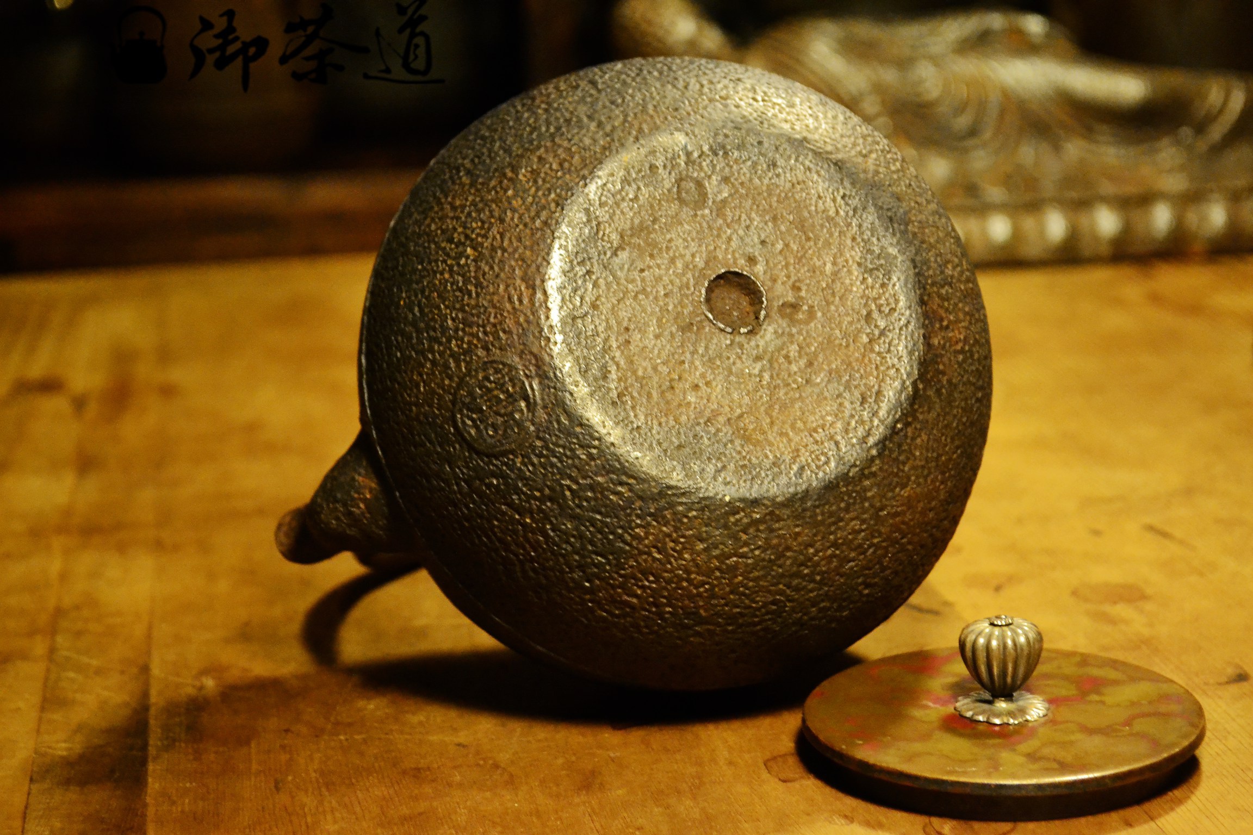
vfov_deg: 18.2
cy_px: 418
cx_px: 626
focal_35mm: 75
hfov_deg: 27.0
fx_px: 2610
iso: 3200
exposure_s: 1/80
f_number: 5.6
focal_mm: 50
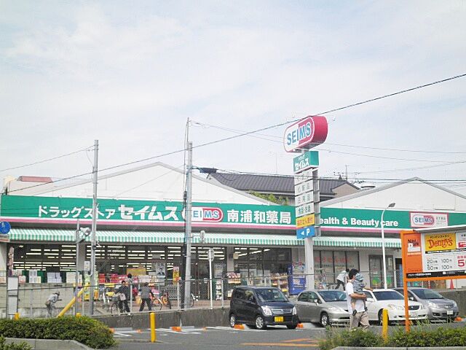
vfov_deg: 24.4
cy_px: 175
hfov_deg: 32.2
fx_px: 808
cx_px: 233
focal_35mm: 60
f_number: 11
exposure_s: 1/100
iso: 64
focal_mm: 10.7
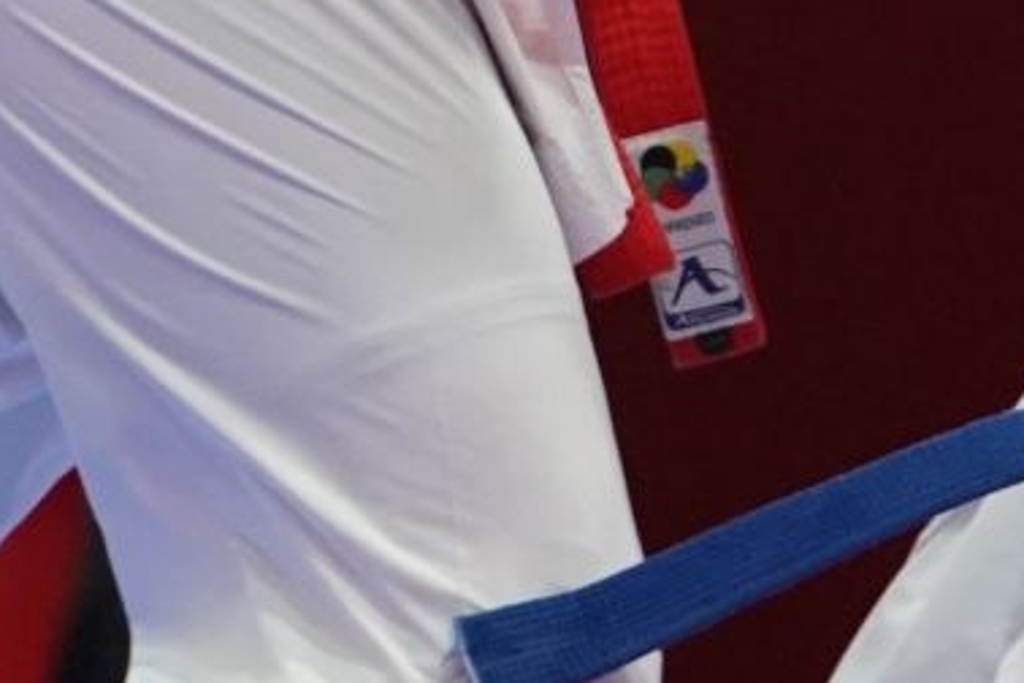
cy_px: -786
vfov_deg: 1.0
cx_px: 1417
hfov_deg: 1.4
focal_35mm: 1429
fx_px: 40644
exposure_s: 1/1000
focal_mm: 200
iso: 3200
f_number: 4
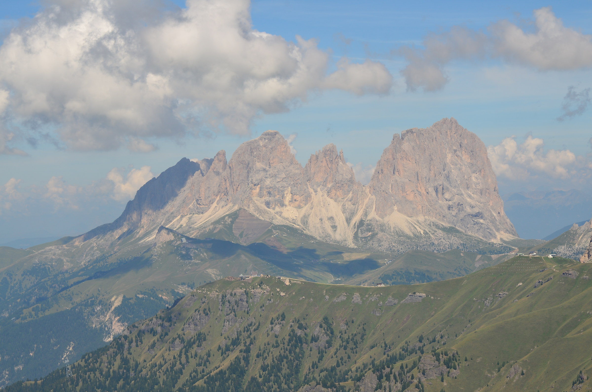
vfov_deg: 13.0
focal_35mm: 105
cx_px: 296
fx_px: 1723
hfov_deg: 19.5
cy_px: 196
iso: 100
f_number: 11
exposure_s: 1/180
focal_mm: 70
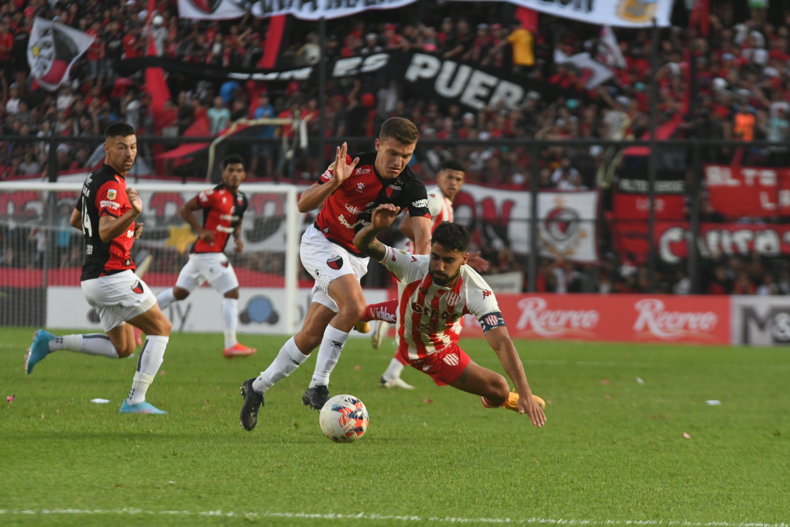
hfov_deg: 6.9
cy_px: 264
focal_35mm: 300
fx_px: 6583
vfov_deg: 4.6
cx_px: 395
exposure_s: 1/1000
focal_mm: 200
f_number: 4.5
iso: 2000
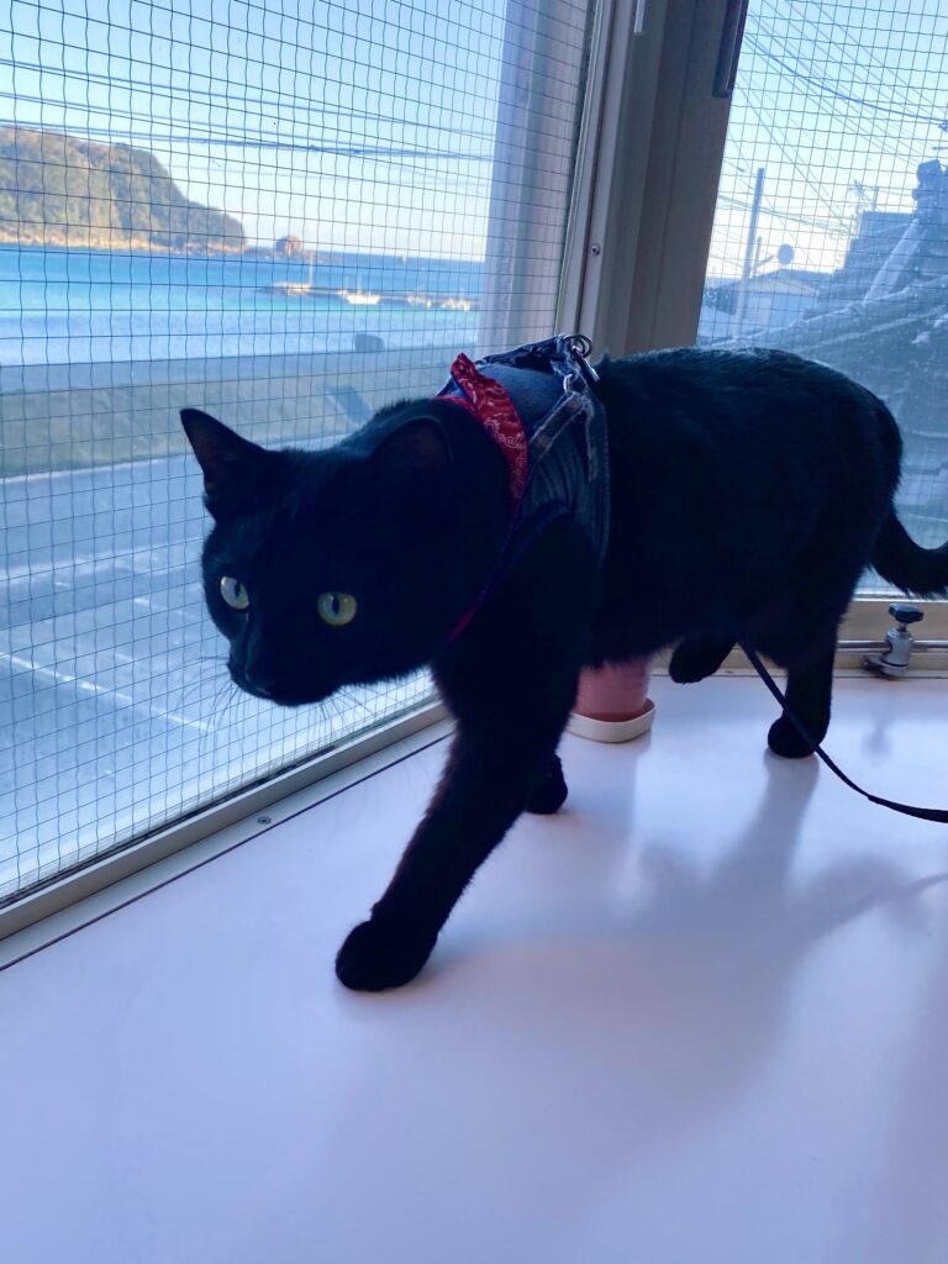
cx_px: 474
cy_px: 632
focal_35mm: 26
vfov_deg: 67.3
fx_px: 949
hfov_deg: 53.1
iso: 32
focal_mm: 4.25
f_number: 1.8
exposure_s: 1/317
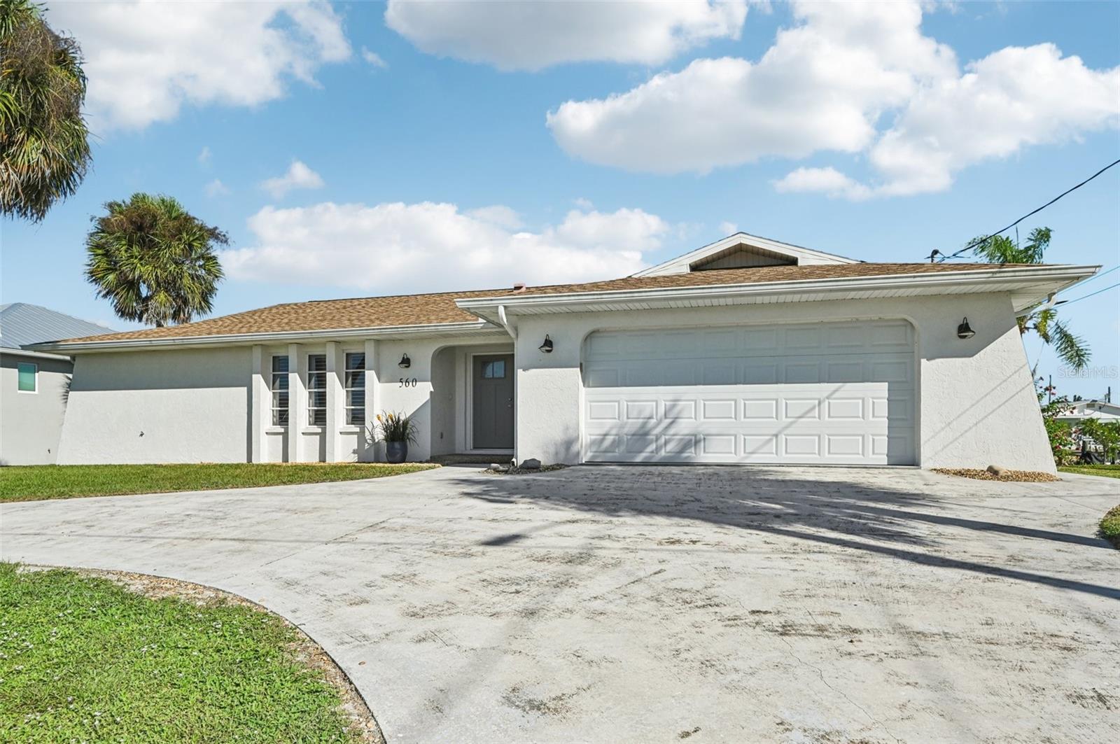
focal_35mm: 20
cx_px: 560
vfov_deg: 60.6
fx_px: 637
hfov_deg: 82.6
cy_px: 372
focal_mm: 20.5
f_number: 8
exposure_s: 1/3200
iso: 400
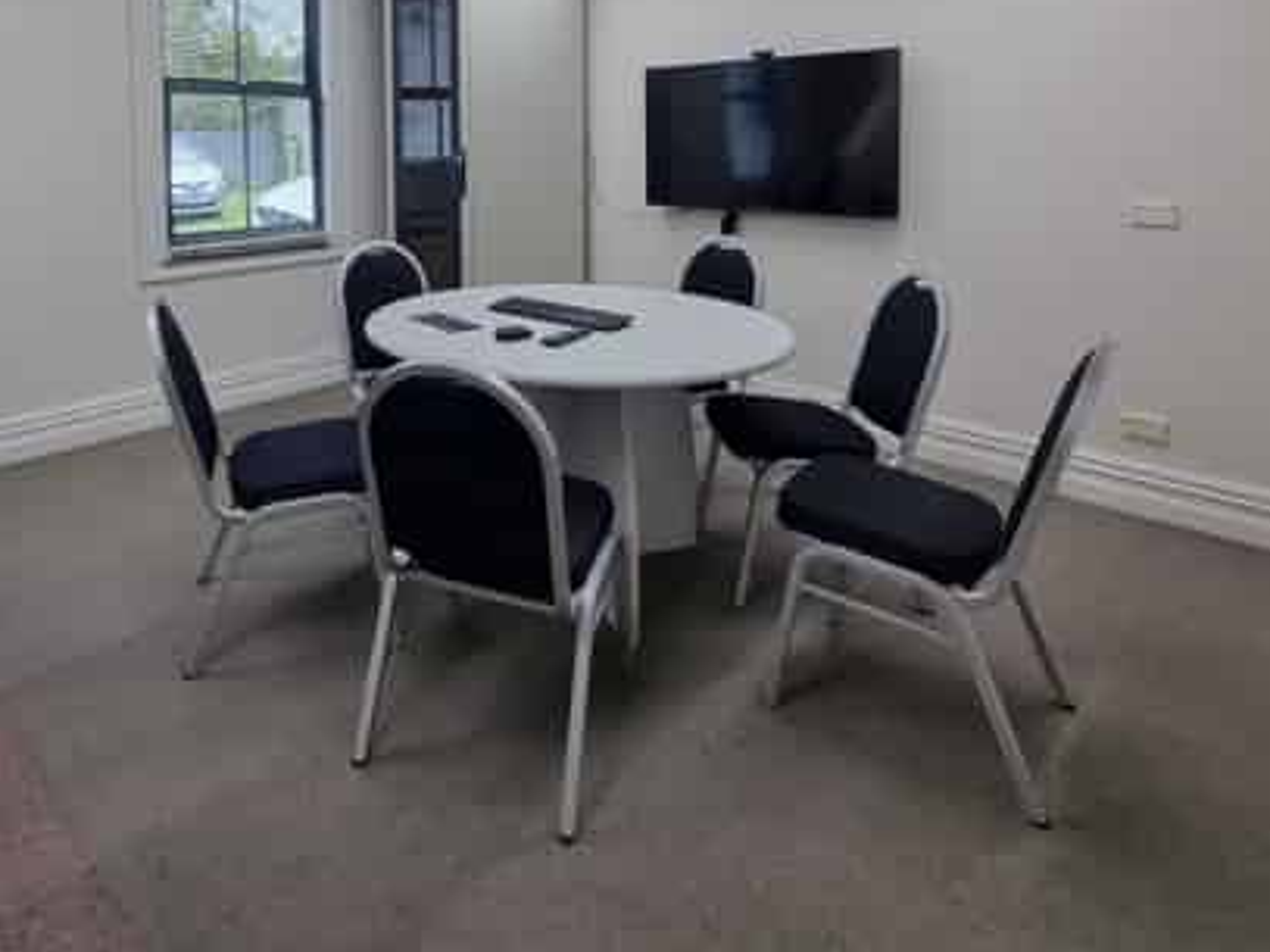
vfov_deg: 58.9
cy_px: 201
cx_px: 424
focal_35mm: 21
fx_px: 770
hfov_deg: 76.5
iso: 64
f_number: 2.2
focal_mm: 2.2
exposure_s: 1/100
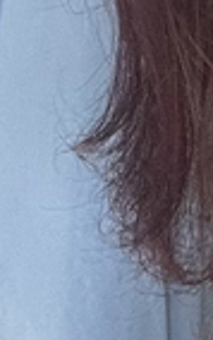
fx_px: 1724
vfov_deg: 11.3
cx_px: 529
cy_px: 211
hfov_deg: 6.7
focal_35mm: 186
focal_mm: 2.71
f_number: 2.2
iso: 125
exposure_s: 1/60
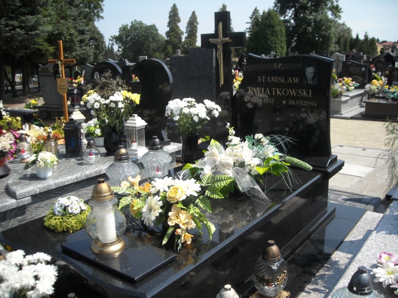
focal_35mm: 35
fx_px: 402
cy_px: 149
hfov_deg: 52.6
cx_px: 199
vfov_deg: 40.7
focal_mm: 5.7
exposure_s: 1/228
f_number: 5.6
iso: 64
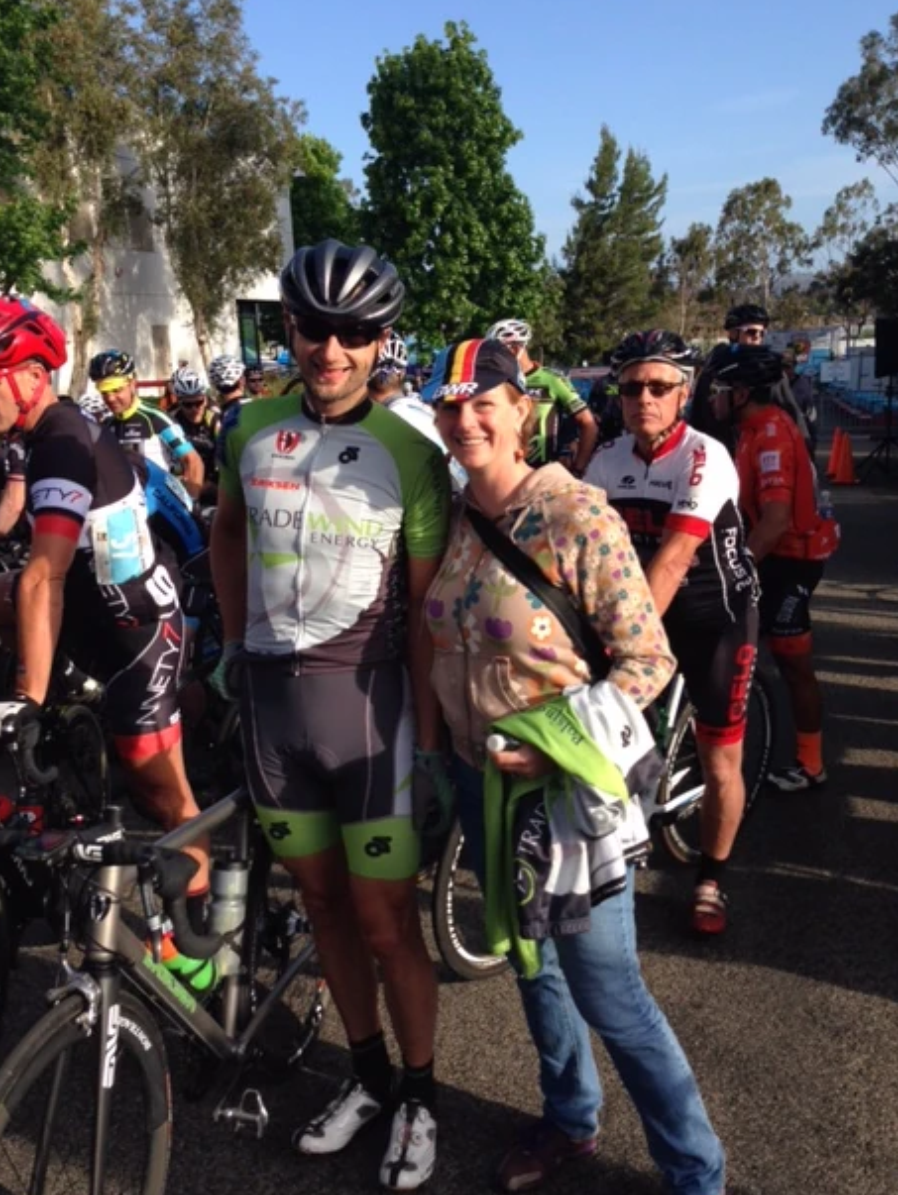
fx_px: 1209
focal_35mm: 35
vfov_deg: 52.6
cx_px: 432
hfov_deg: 40.7
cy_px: 585
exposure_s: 1/861
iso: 50
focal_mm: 4.12
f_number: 2.4
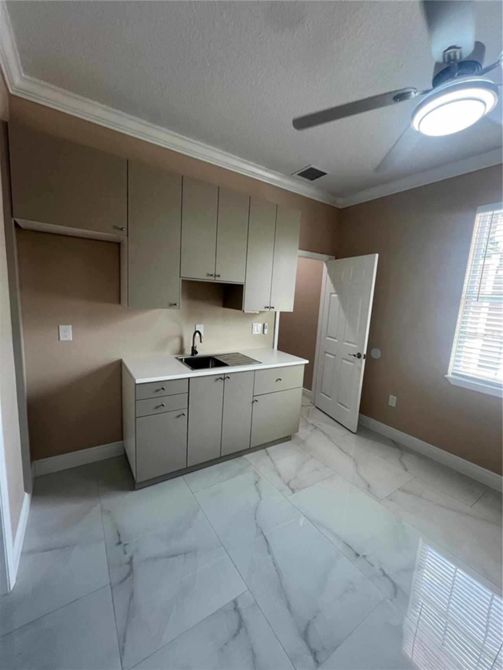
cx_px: 252
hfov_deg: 89.9
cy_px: 335
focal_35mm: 13
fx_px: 252
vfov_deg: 106.2
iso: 160
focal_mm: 1.57
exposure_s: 1/120
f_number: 1.8
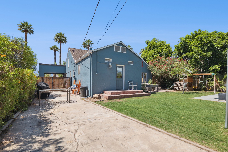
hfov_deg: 96.7
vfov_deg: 73.7
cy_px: 76
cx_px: 114
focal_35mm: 16
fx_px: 101
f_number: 8
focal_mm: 16
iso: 400
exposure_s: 1/1000
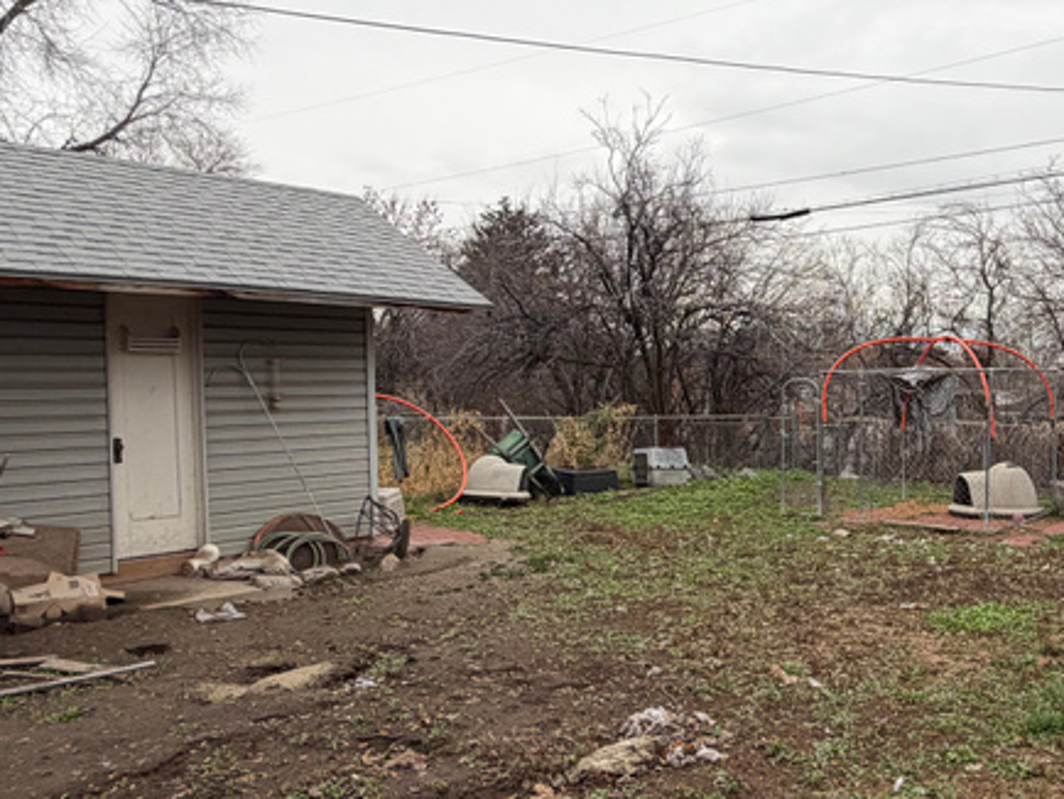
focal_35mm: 33
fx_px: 1015
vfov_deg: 43.0
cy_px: 417
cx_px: 780
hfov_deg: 53.2
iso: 64
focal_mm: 2.22
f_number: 2.2
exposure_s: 1/427
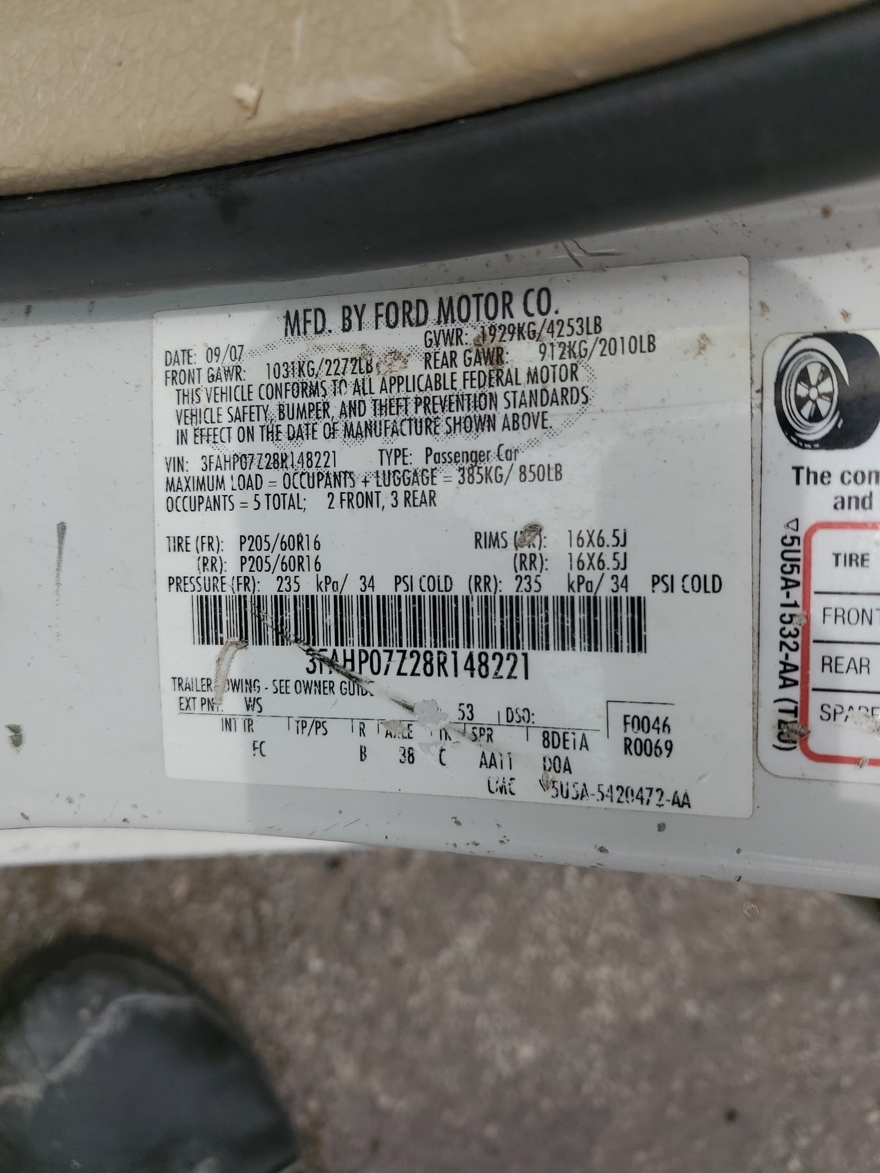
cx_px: 440
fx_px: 881
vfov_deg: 67.3
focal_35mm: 26
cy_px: 586
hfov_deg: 53.1
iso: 50
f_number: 1.5
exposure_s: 1/2000
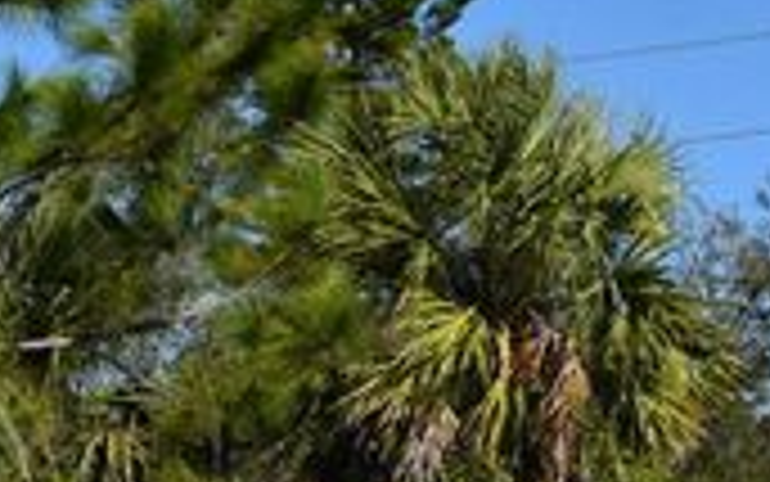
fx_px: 4807
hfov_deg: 8.9
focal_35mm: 229
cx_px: -396
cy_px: 932
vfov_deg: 5.6
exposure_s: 1/320
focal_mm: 30
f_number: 9
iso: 100
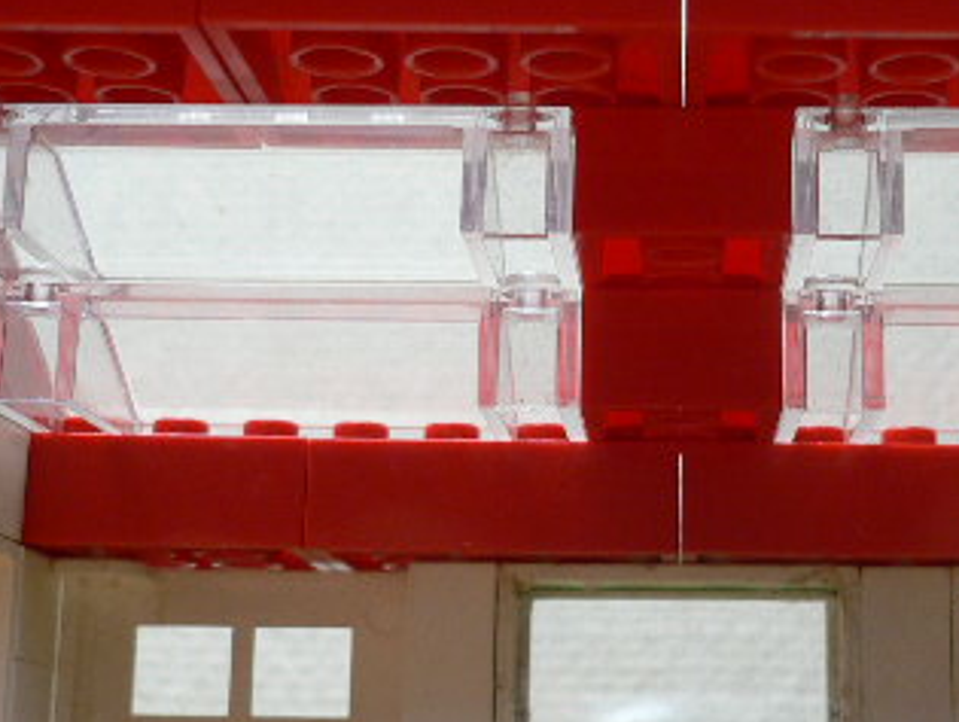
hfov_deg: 27.2
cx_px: 658
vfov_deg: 20.8
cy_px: 323
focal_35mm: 71
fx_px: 1969
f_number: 2.8
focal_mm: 5.8
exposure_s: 1/30
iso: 100
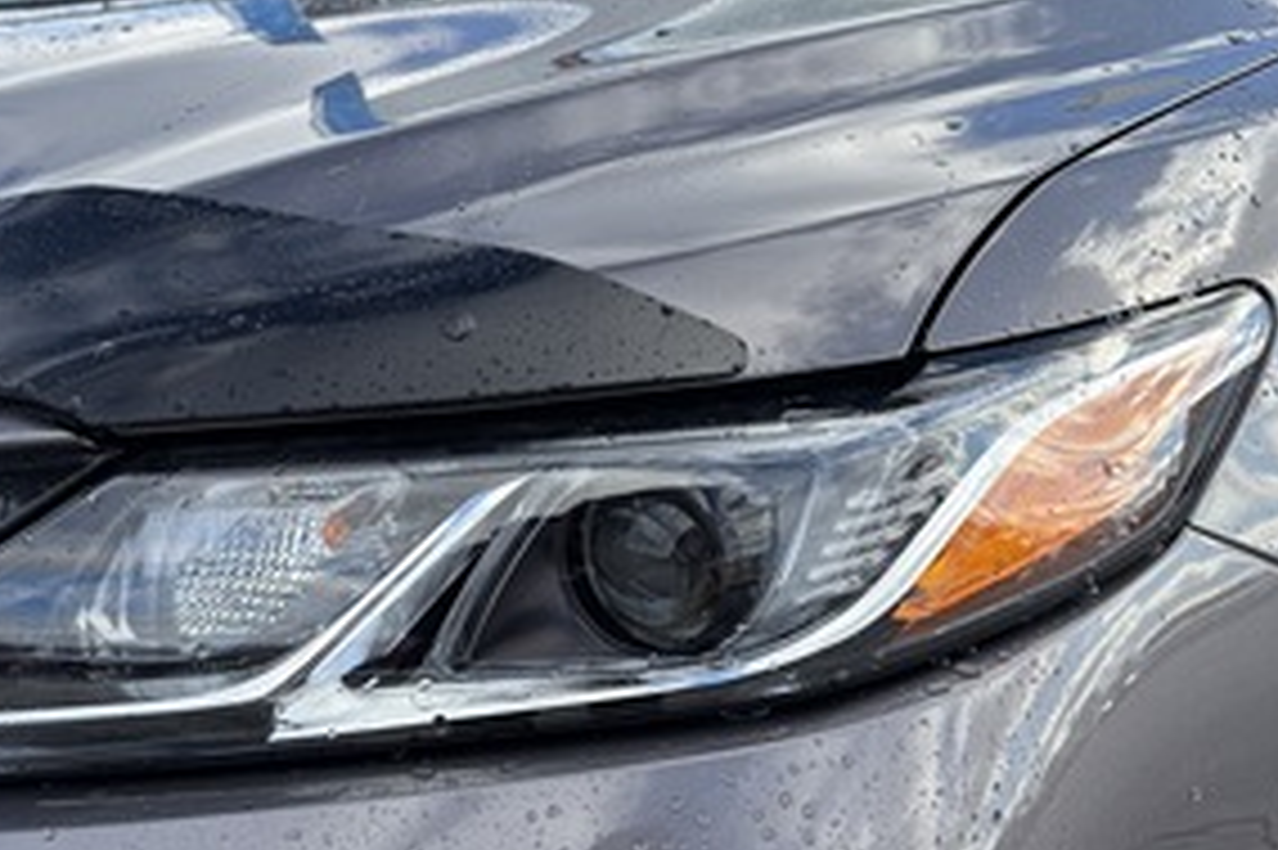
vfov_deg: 33.2
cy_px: 515
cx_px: 441
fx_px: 1419
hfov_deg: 47.8
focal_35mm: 40
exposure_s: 1/1139
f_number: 1.6
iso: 50
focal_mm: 5.96
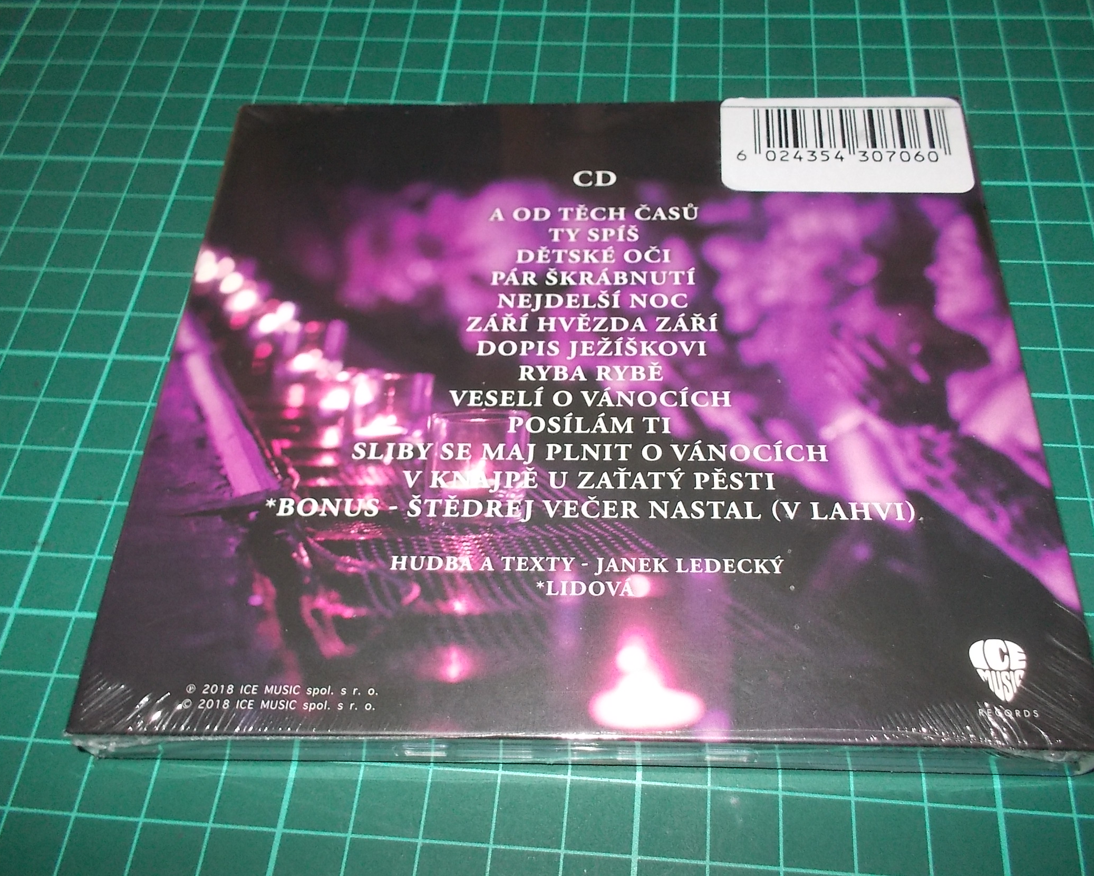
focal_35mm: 31
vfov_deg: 47.1
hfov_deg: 57.1
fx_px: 1004
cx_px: 583
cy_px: 439
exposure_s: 1/30
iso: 200
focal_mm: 4.1
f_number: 3.3
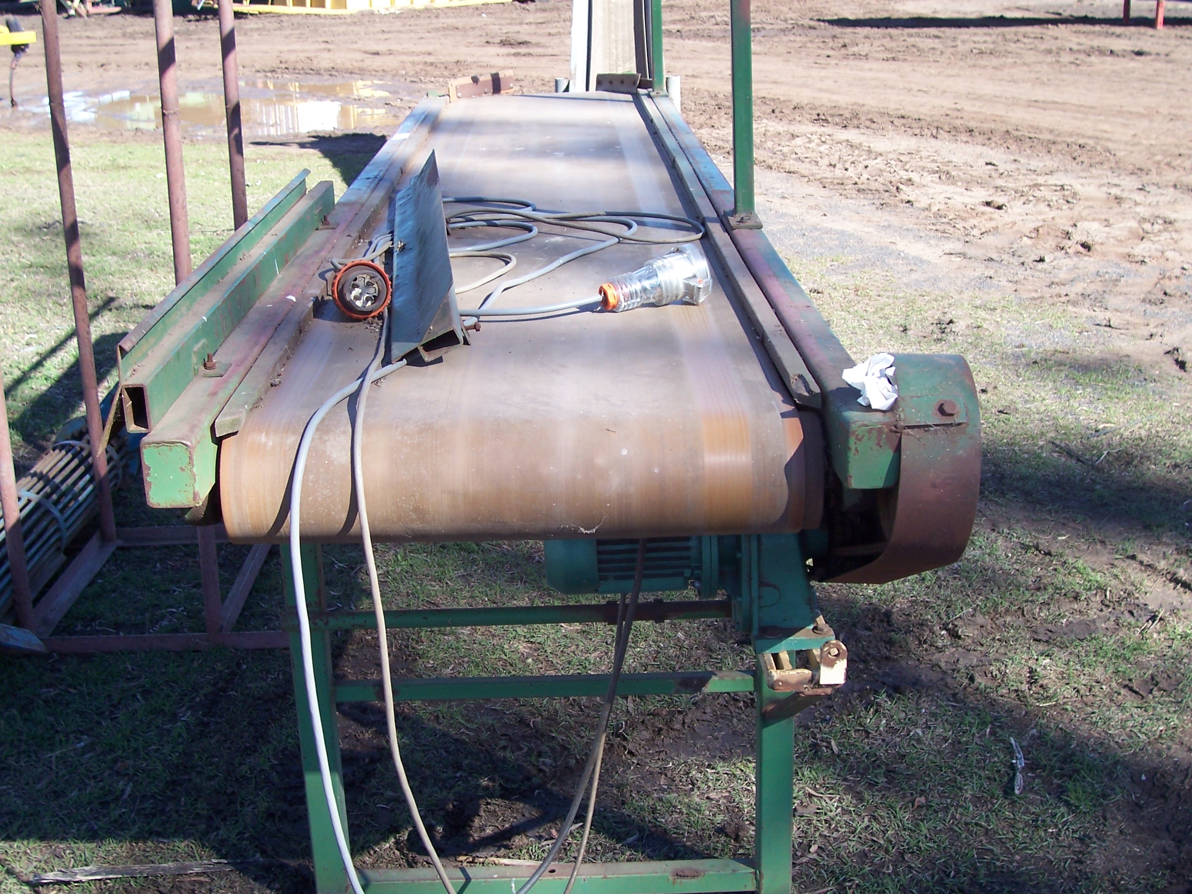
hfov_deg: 44.8
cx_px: 596
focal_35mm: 42
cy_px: 447
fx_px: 1446
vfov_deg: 34.3
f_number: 3
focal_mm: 7
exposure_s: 1/350
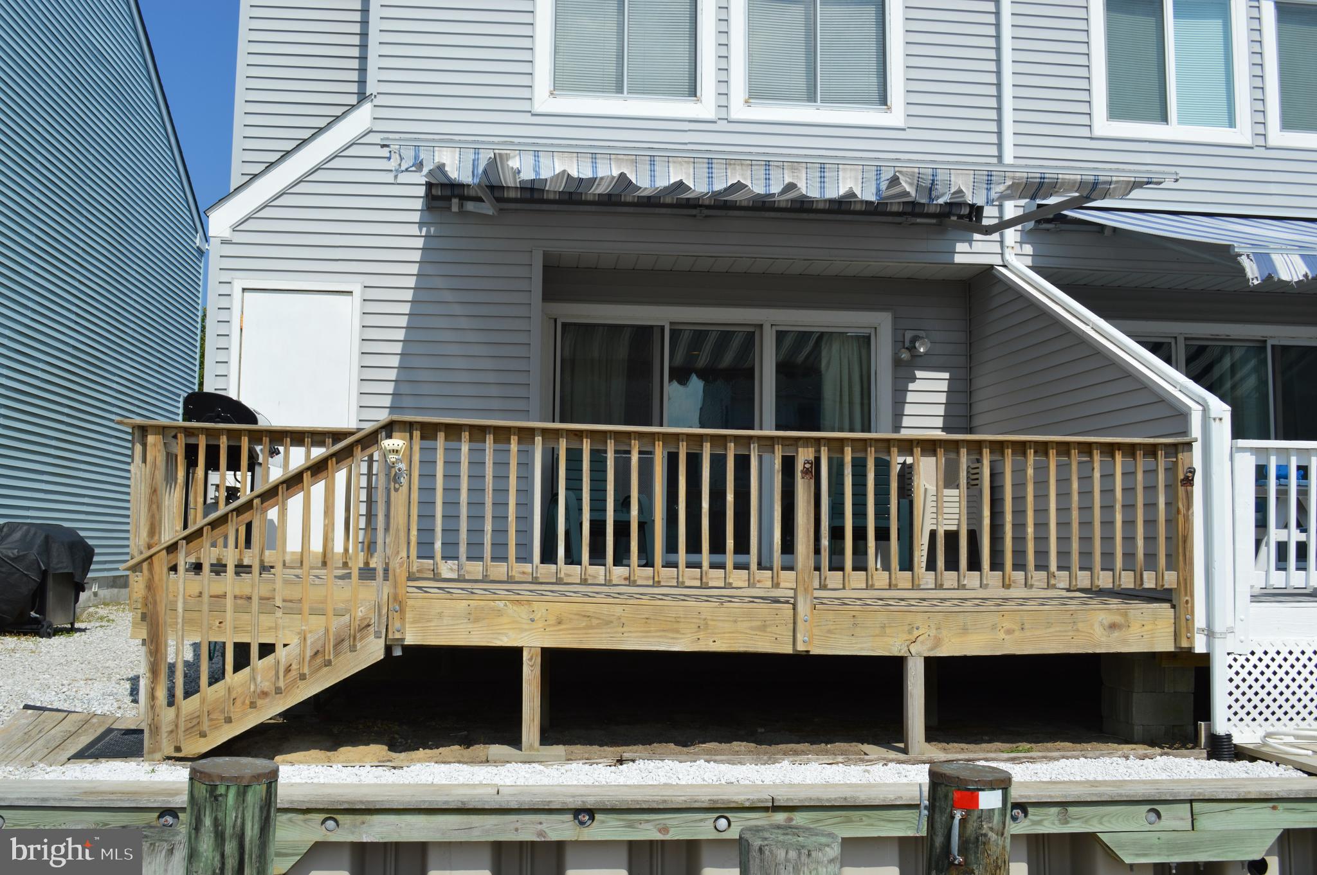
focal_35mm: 36
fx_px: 1316
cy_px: 438
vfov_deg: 36.8
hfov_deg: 53.2
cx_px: 658
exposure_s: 1/320
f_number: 9
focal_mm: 24
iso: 100
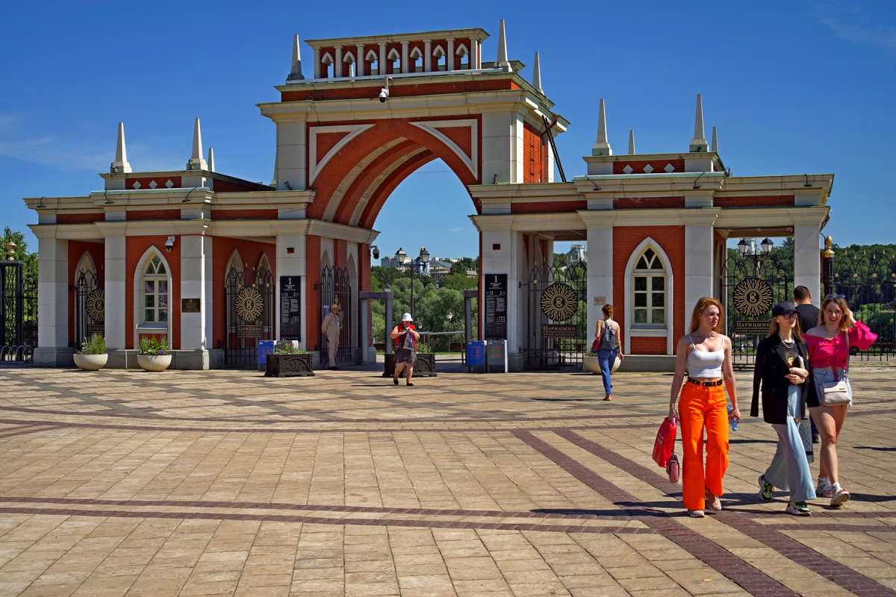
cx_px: 448
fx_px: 1244
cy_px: 298
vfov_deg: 27.0
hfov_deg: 39.6
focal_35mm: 50
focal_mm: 50
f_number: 8
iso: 100
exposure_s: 1/320
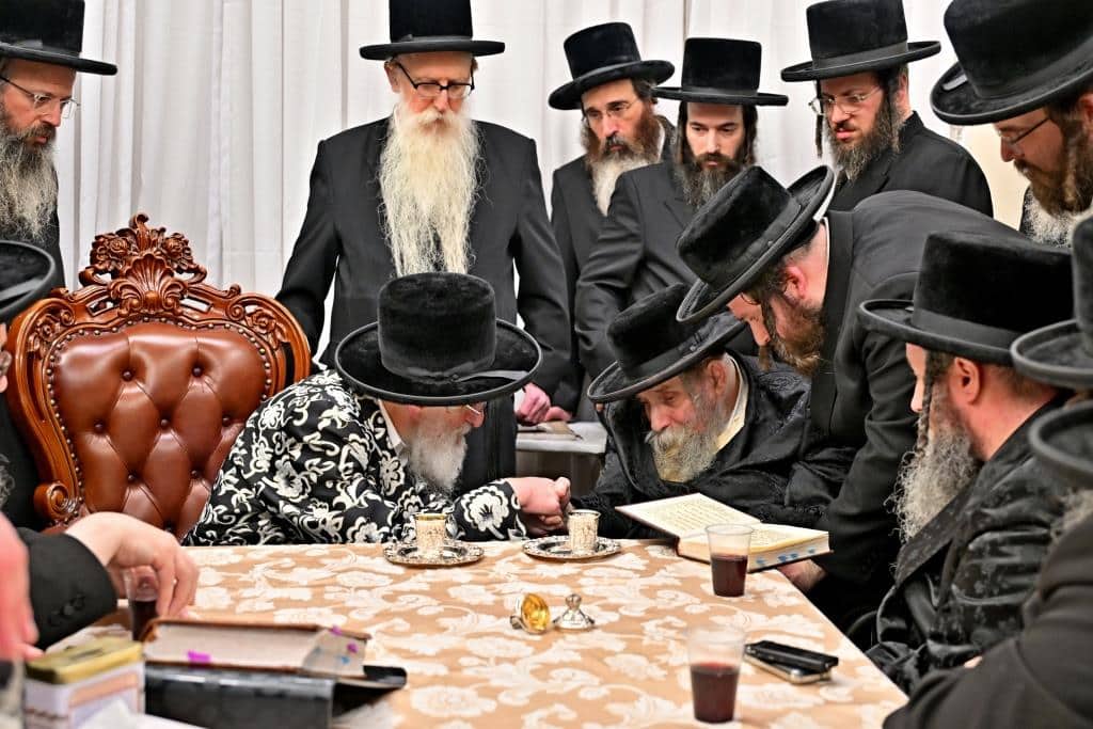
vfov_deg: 29.3
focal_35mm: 46
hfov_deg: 42.7
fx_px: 1397
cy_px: 364
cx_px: 546
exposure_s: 1/160
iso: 1000
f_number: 4
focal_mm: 46
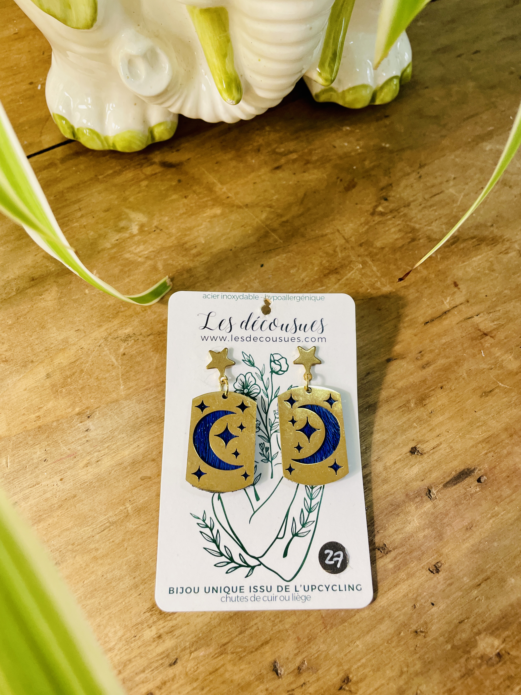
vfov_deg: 67.3
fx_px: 522
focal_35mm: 26
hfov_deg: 53.1
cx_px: 260
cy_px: 348
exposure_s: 1/100
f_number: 1.6
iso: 125
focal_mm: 4.2
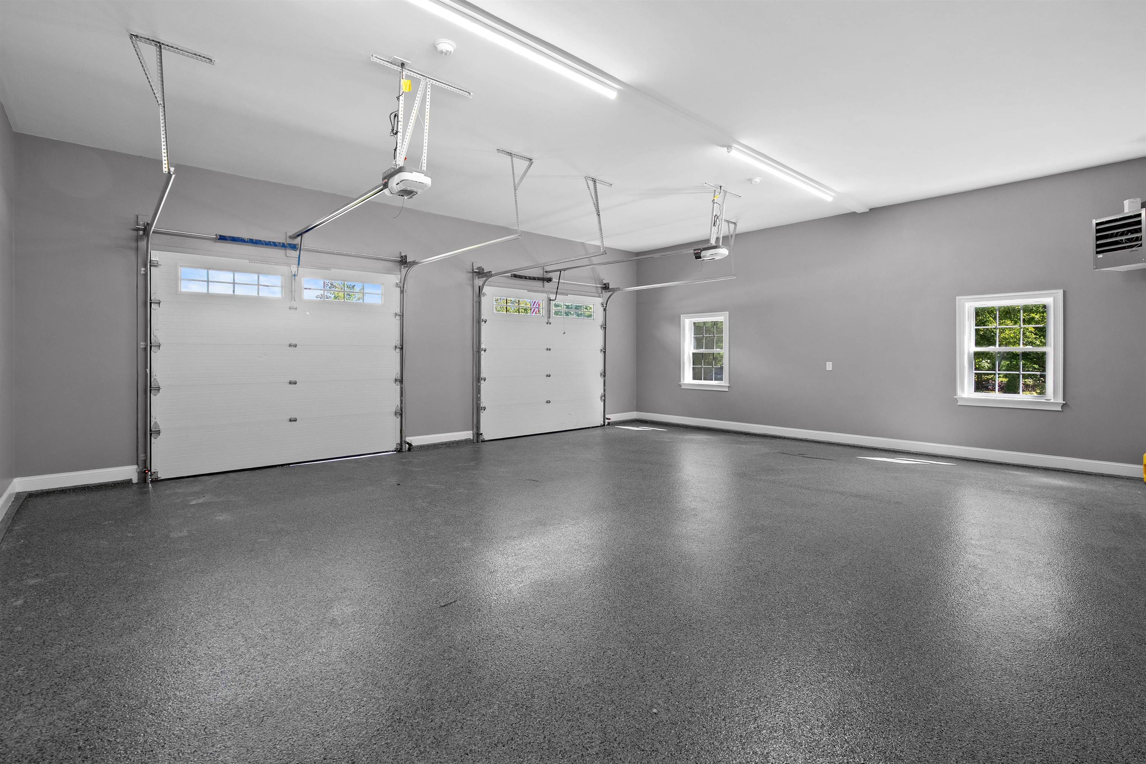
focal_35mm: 16
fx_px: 509
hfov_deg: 96.7
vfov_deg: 73.7
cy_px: 382
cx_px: 573
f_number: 8
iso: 320
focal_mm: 16
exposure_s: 1/1.67
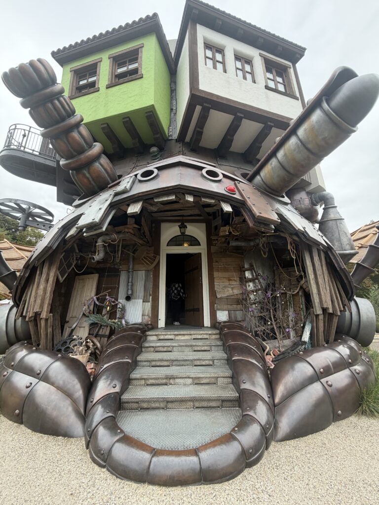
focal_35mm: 14
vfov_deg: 102.1
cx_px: 190
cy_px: 252
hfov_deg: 85.7
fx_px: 204
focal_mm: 2.22
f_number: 2.2
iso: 64
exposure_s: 1/203
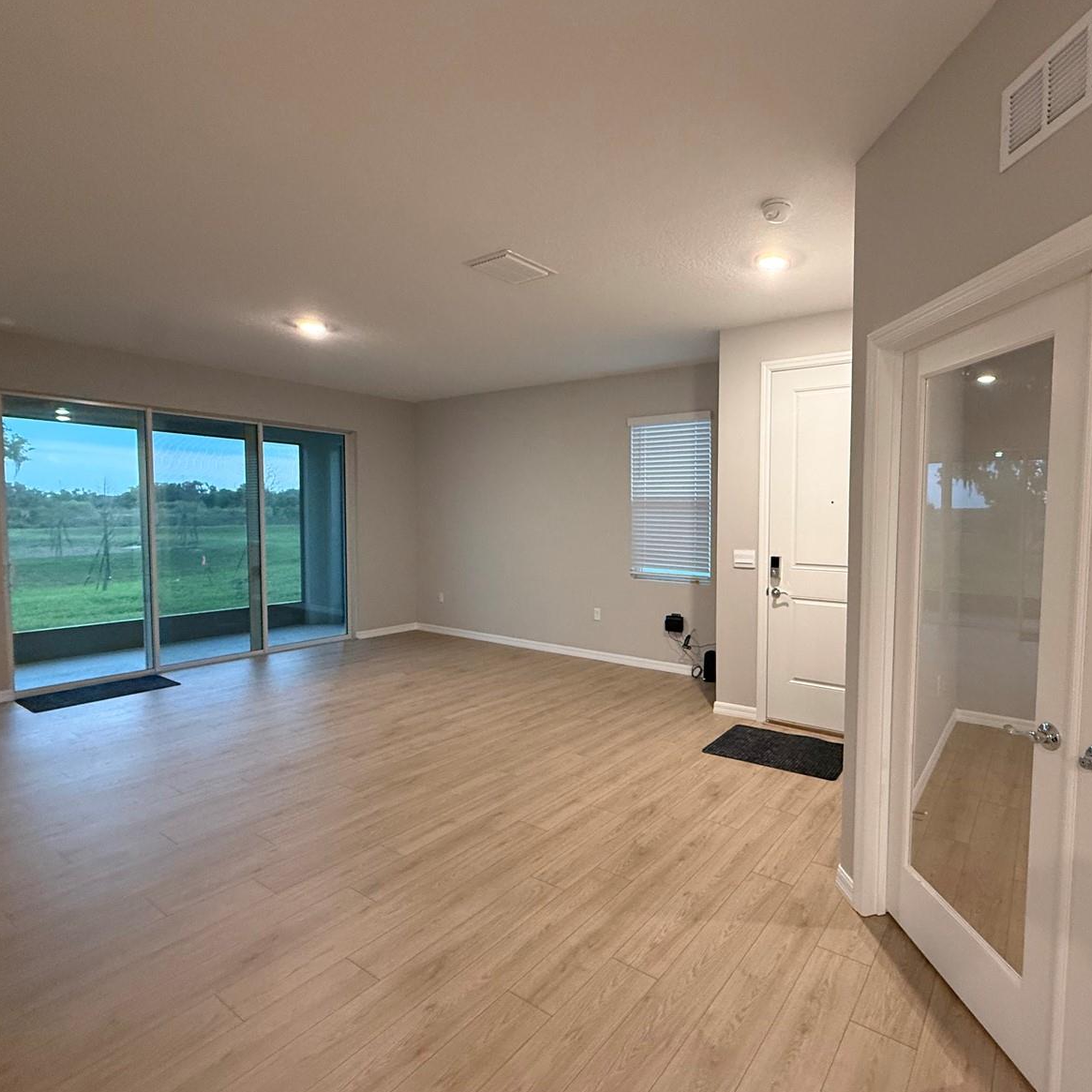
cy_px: 544
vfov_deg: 84.0
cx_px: 714
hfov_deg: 81.6
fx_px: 607
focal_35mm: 17
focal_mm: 2.22
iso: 400
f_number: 2.2
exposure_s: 1/60
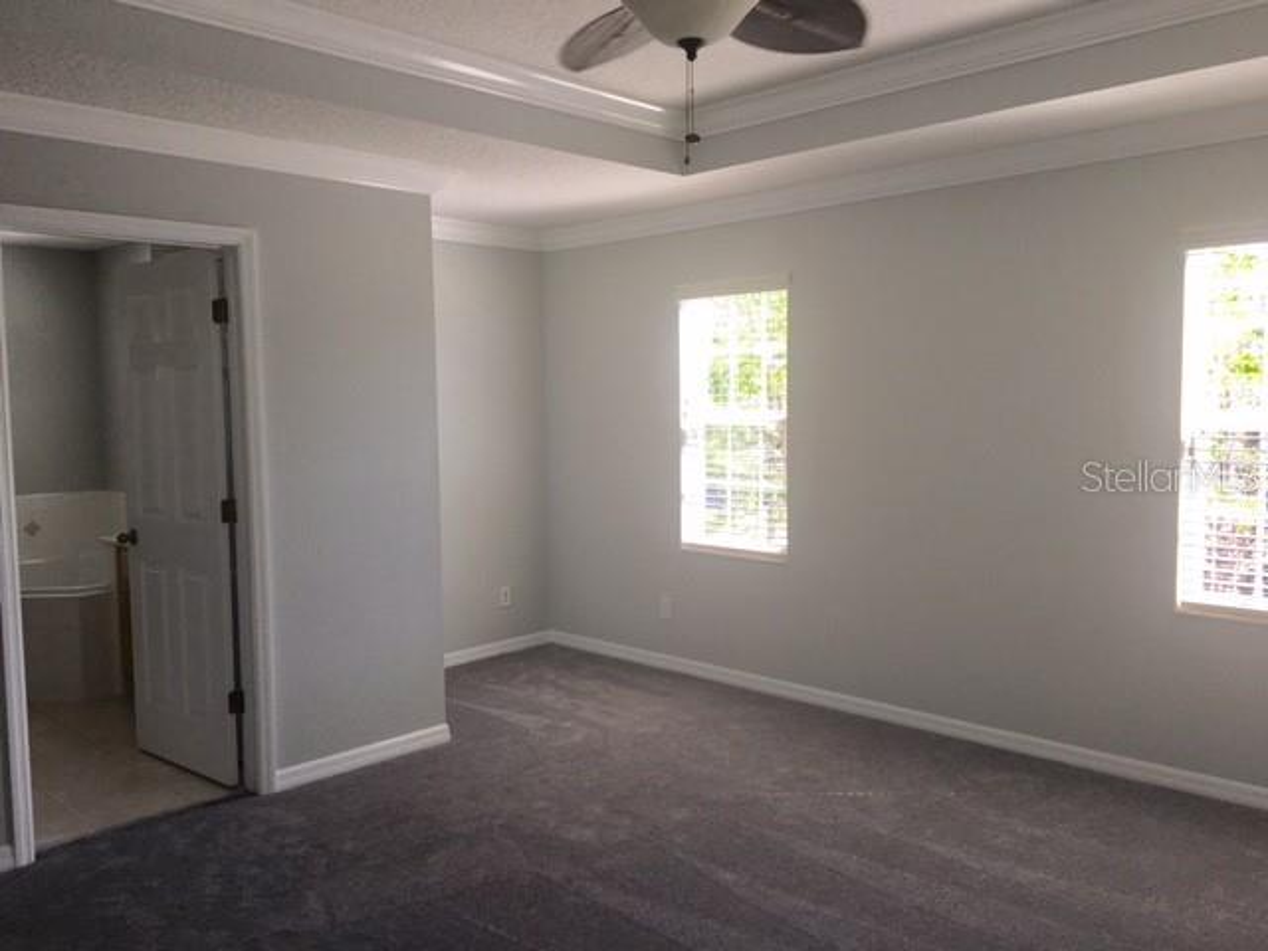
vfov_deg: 48.2
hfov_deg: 61.7
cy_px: 476
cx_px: 634
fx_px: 1062
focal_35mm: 29
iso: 25
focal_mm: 4.15
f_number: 2.2
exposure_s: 1/120
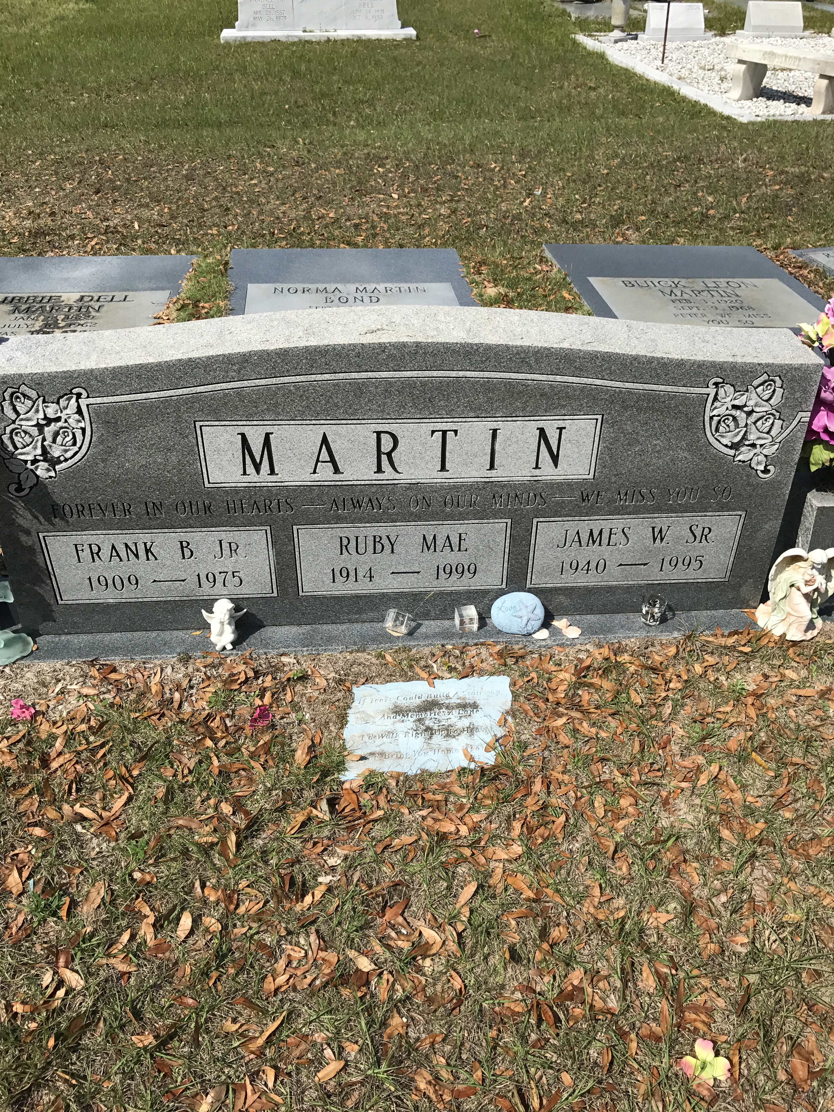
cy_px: 556
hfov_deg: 49.7
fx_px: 899
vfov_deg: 63.4
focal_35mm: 28
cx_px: 417
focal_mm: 3.99
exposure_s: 1/2907
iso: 20
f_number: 1.8
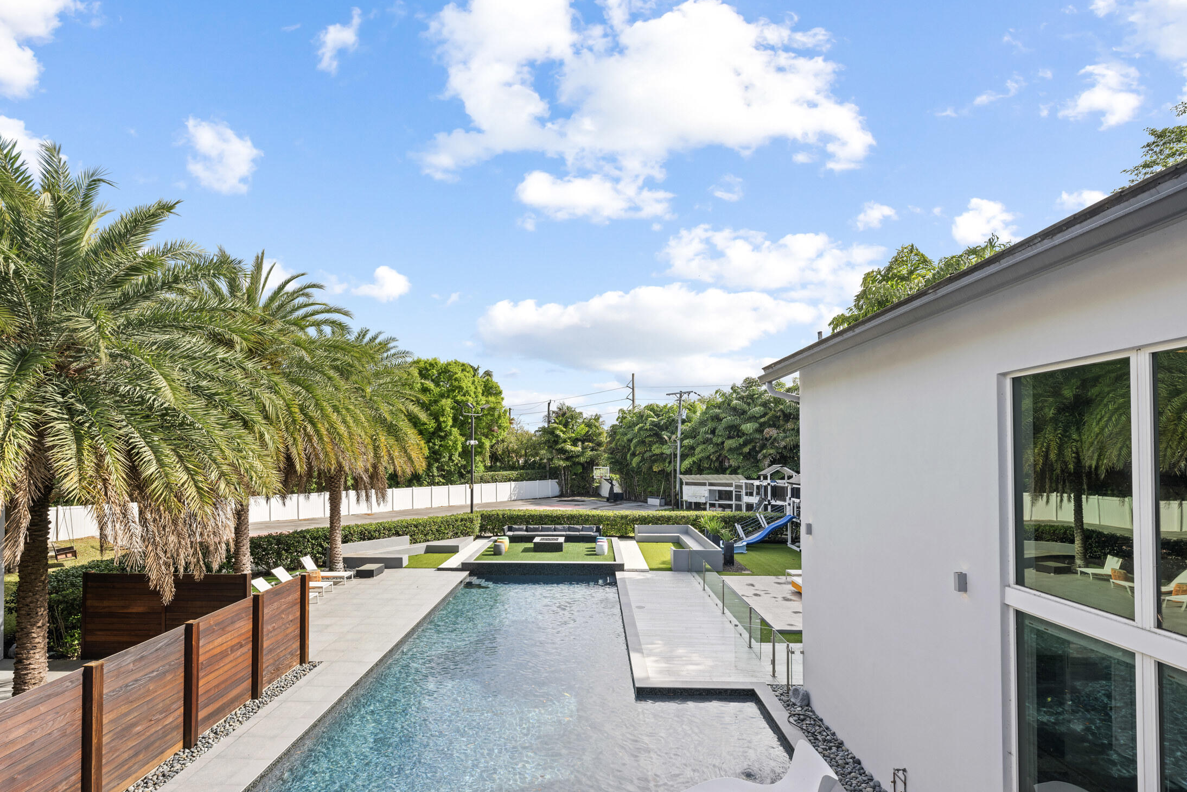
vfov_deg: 73.4
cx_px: 574
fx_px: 528
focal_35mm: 16
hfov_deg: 96.7
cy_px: 447
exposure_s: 1/40
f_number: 8
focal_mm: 14
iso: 64
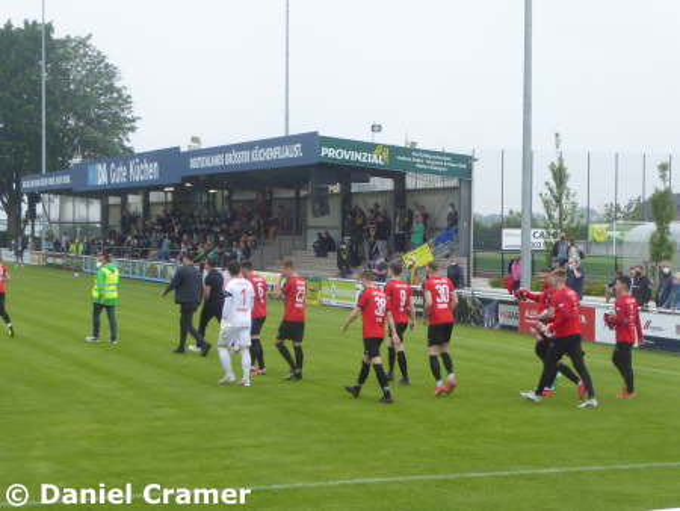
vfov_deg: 19.9
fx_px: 1454
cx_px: 340
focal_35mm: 74
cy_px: 256
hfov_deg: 26.3
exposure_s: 1/60
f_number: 5.6
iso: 160
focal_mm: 13.2
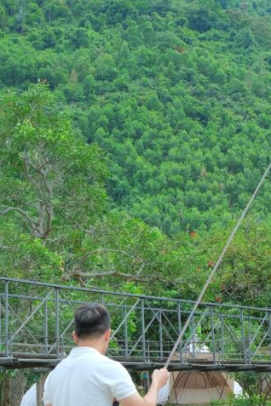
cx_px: 284
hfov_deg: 15.2
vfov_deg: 23.0
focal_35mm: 88
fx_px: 994
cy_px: 289
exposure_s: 1/500
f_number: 5.6
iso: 800
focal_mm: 27.4
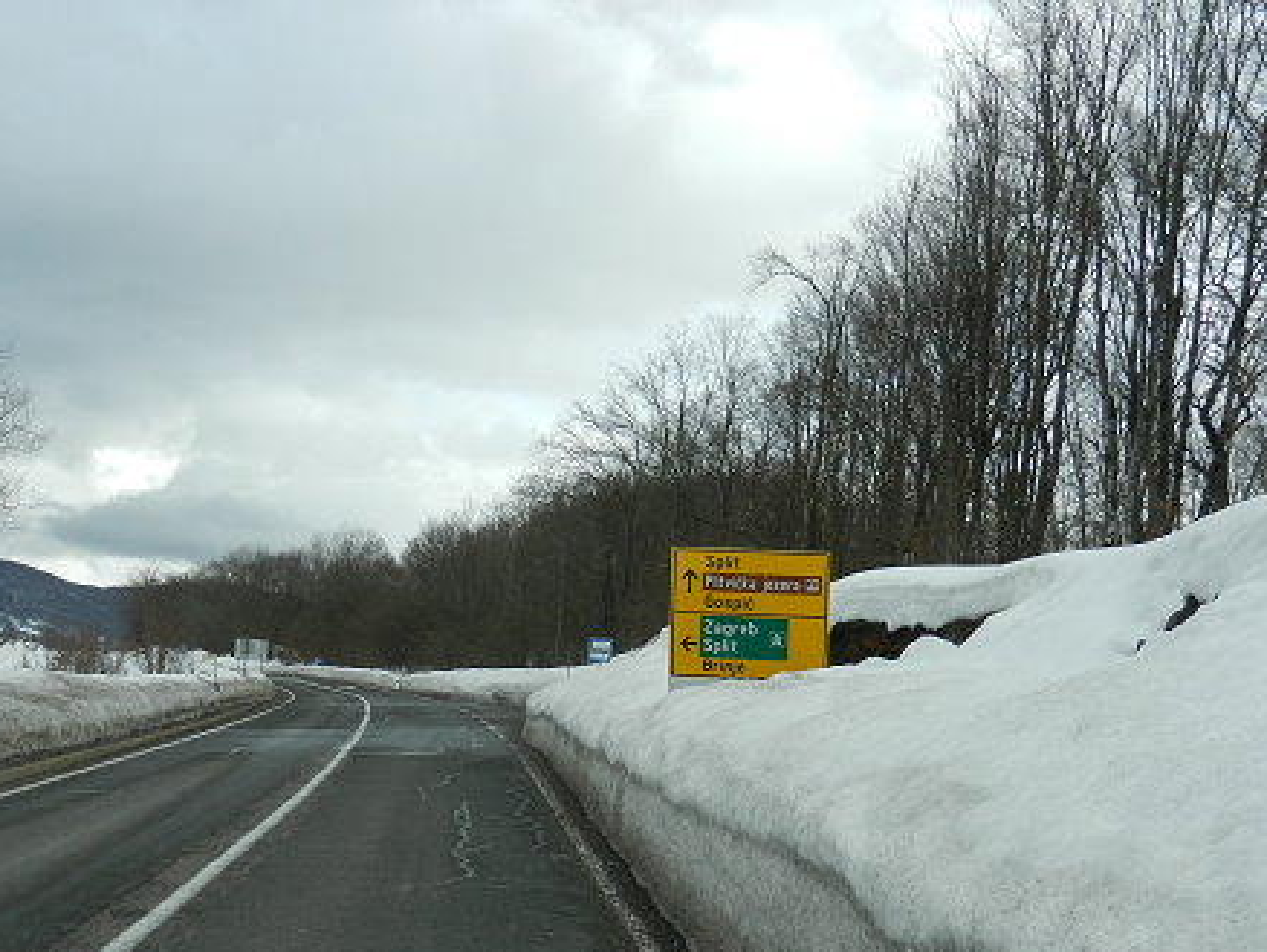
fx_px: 1648
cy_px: 668
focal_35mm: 45
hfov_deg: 41.4
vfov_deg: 31.8
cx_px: 402
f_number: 3.6
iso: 160
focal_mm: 5.1
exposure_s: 1/1000
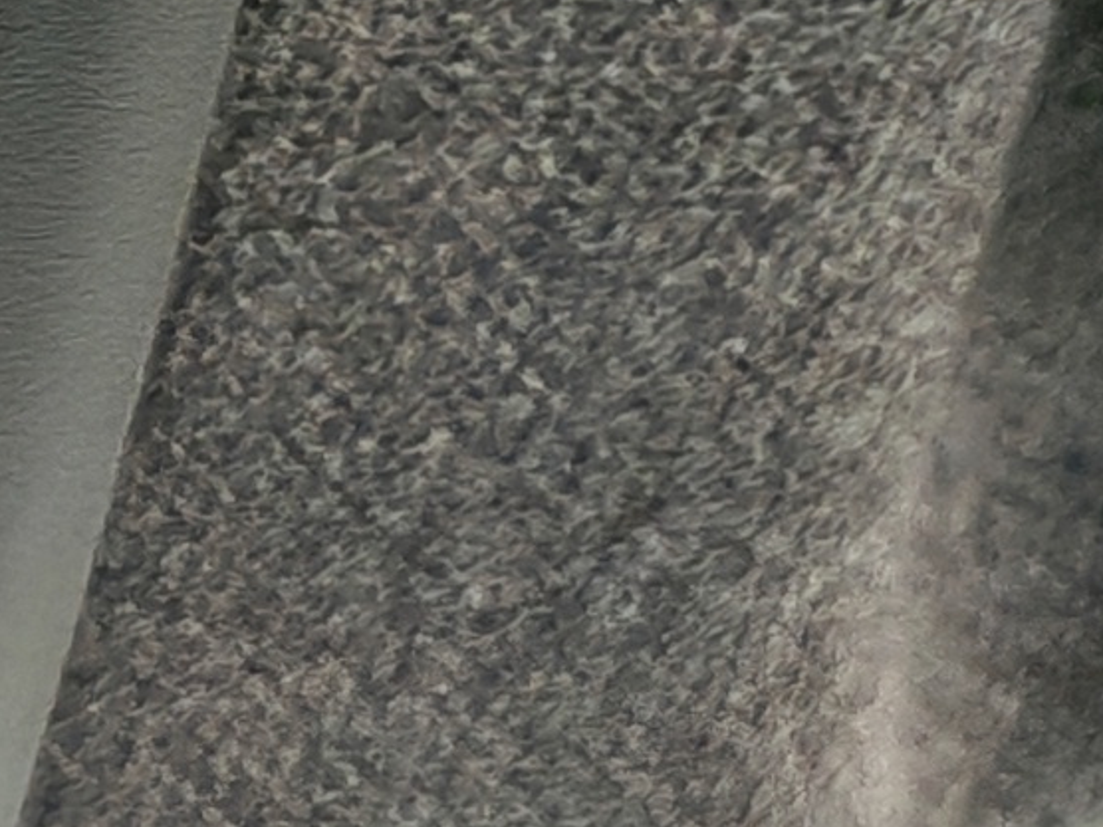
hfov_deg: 7.3
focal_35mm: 243
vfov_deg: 5.7
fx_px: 7743
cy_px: -1608
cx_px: -2035
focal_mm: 6.12
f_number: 1.9
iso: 3200
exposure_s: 1/33
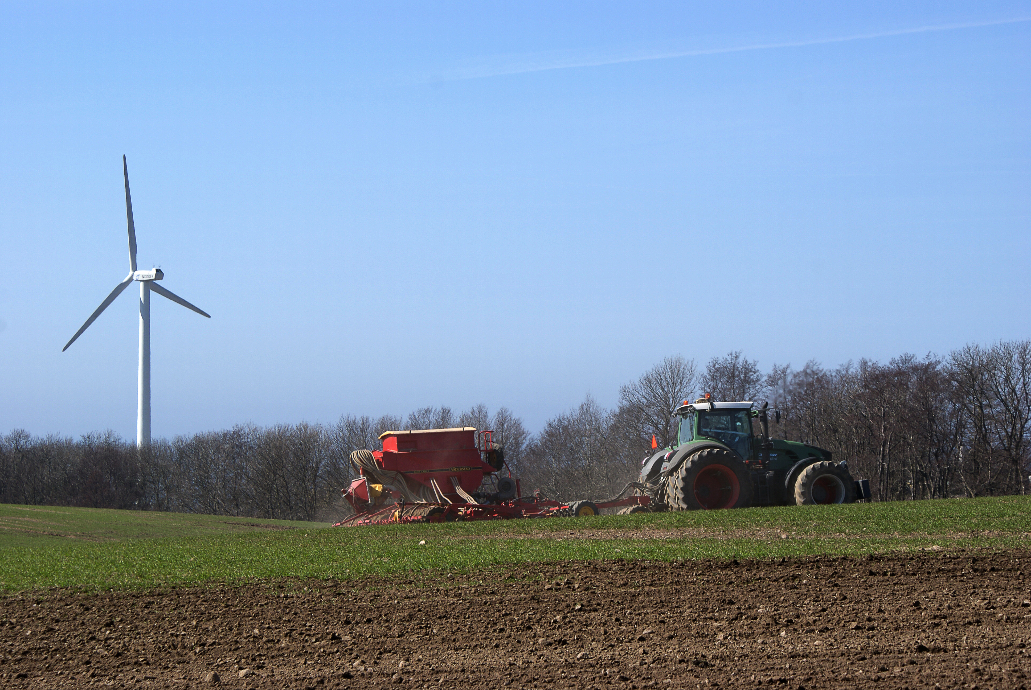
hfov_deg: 19.4
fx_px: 3011
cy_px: 345
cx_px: 516
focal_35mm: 105
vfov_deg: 13.1
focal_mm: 70
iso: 100
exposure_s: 1/250
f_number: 9
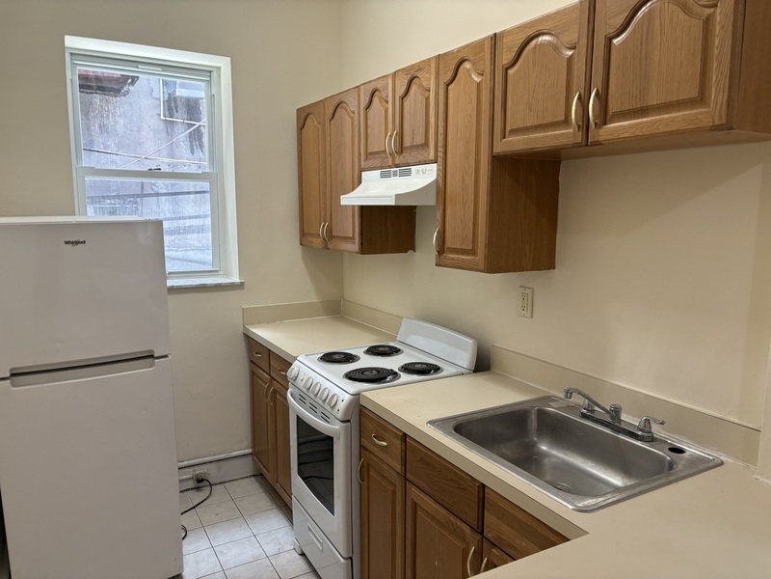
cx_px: 386
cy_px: 290
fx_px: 579
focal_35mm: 26
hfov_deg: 67.3
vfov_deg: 53.1
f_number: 1.6
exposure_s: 1/120
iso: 125
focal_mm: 5.96
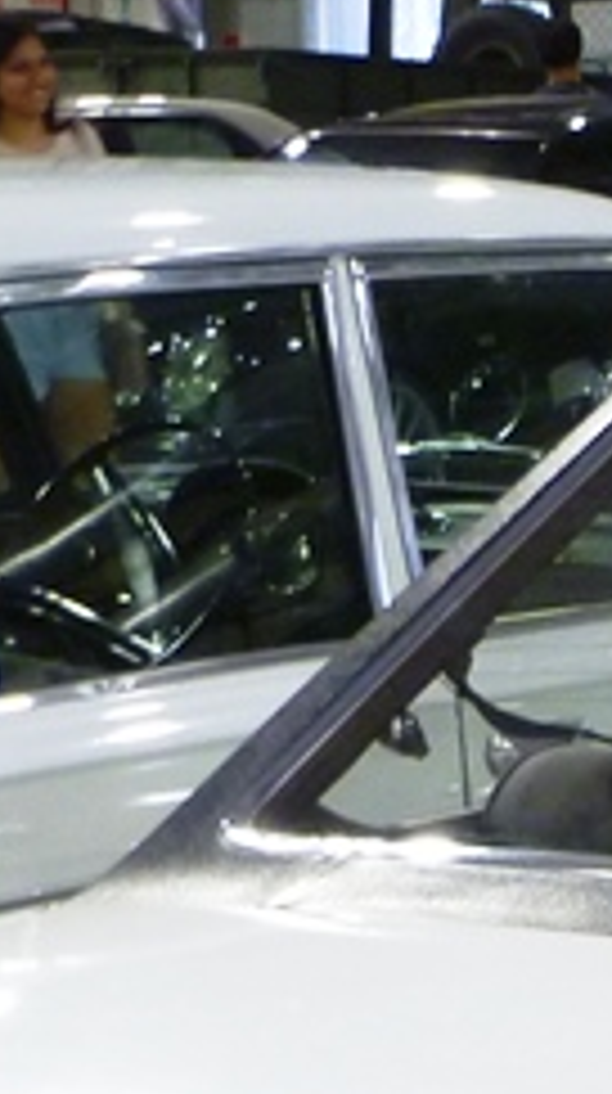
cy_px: 1089
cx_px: 1138
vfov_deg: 15.3
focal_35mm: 138
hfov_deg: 8.4
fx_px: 3997
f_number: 3.4
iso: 250
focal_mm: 5.4
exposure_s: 1/30
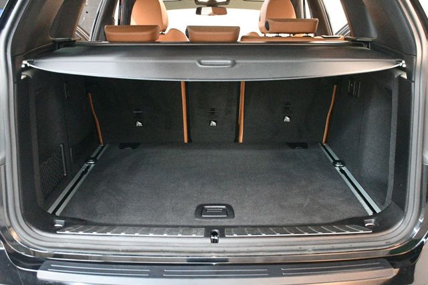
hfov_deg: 48.5
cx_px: 214
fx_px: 475
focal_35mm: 40
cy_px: 142
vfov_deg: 33.4
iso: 11400
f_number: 4
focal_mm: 27
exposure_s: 1/60
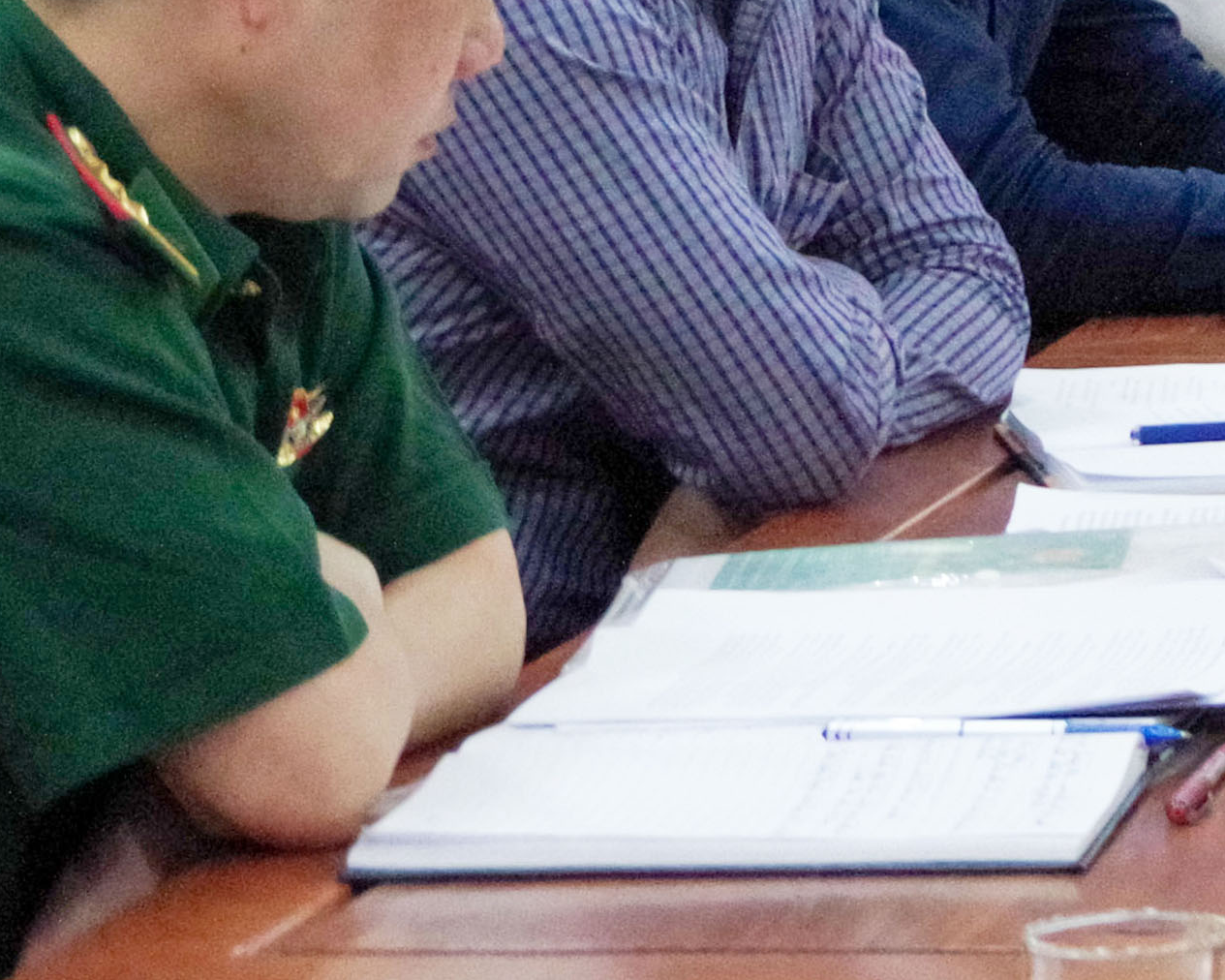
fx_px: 8629
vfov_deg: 6.4
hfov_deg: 7.6
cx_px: 2808
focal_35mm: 238
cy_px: -673
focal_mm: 36
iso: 3200
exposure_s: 1/125
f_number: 5
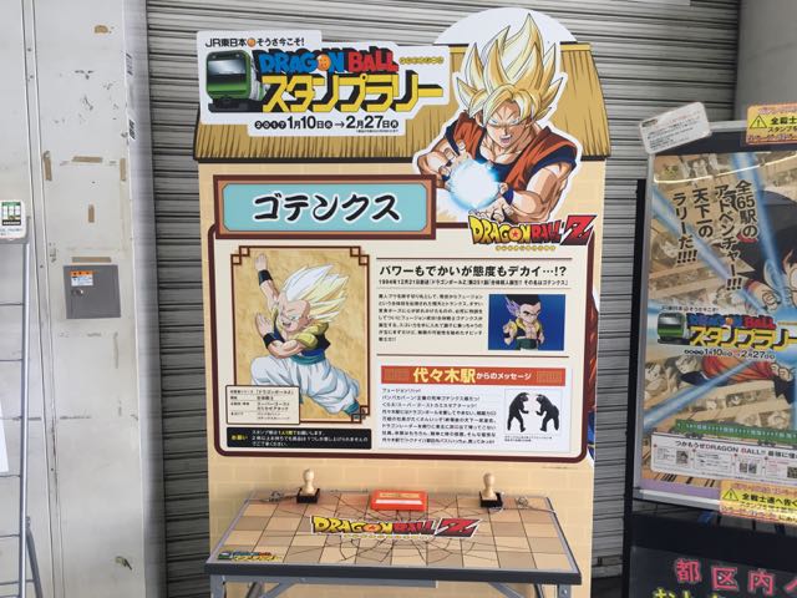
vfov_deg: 48.2
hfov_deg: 61.7
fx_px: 668
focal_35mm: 29
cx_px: 398
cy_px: 299
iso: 40
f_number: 2.2
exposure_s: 1/50
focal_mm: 4.15
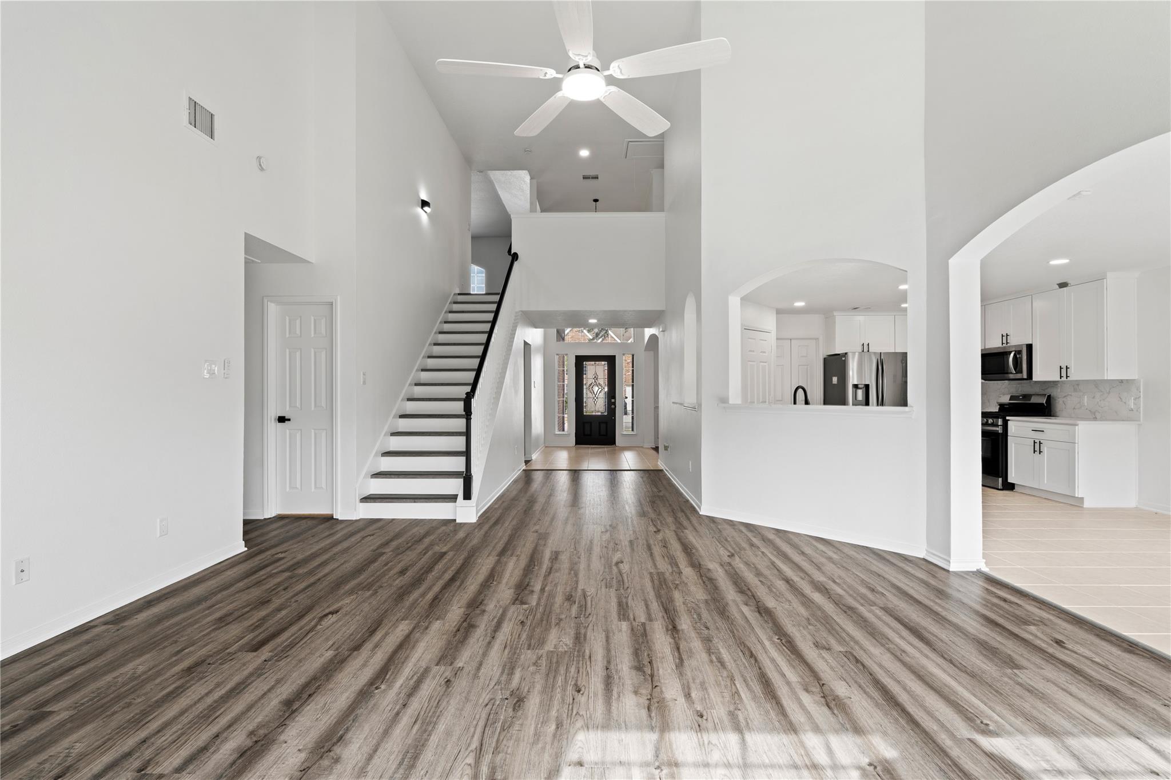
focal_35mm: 16
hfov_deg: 96.7
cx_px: 586
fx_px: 520
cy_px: 390
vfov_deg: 73.7
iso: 200
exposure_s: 1/2
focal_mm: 16
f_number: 9
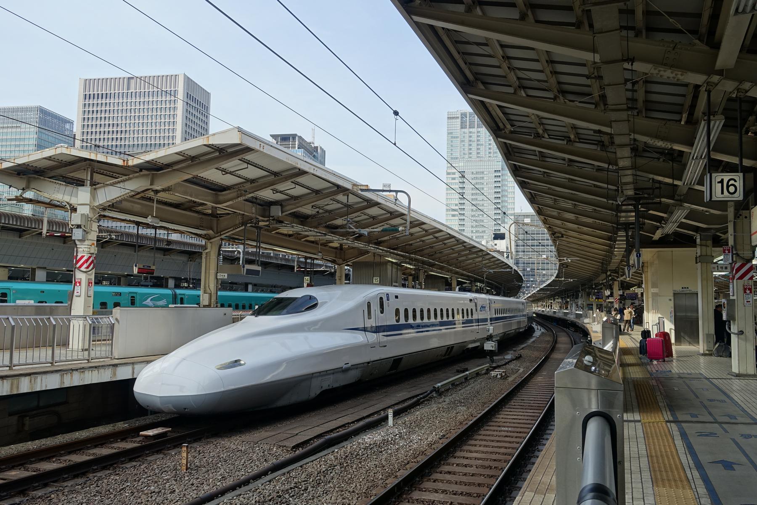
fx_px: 610
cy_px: 252
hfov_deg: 63.7
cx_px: 378
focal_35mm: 29
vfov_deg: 45.0
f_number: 4
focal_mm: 10.6
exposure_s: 1/400
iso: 125
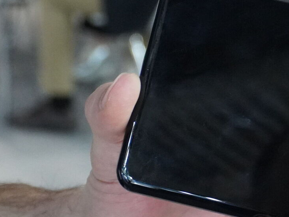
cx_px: 262
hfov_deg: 16.1
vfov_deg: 12.1
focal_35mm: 121
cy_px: 0
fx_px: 1010
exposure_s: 1/125
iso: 3200
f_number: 5
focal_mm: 32
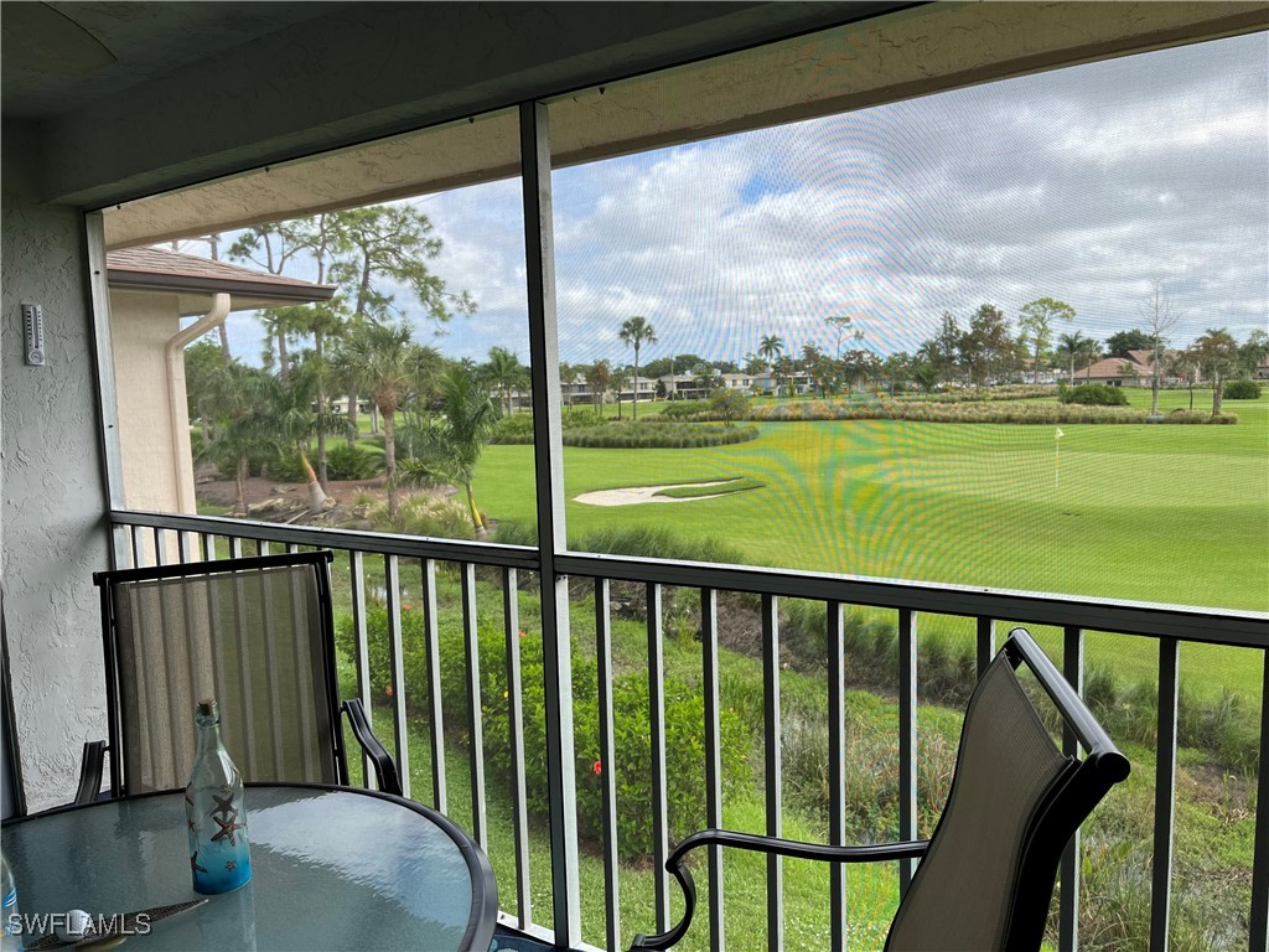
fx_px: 953
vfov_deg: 53.1
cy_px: 476
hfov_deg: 67.3
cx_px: 634
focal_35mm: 26
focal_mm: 5.1
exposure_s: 1/992
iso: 50
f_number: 1.6
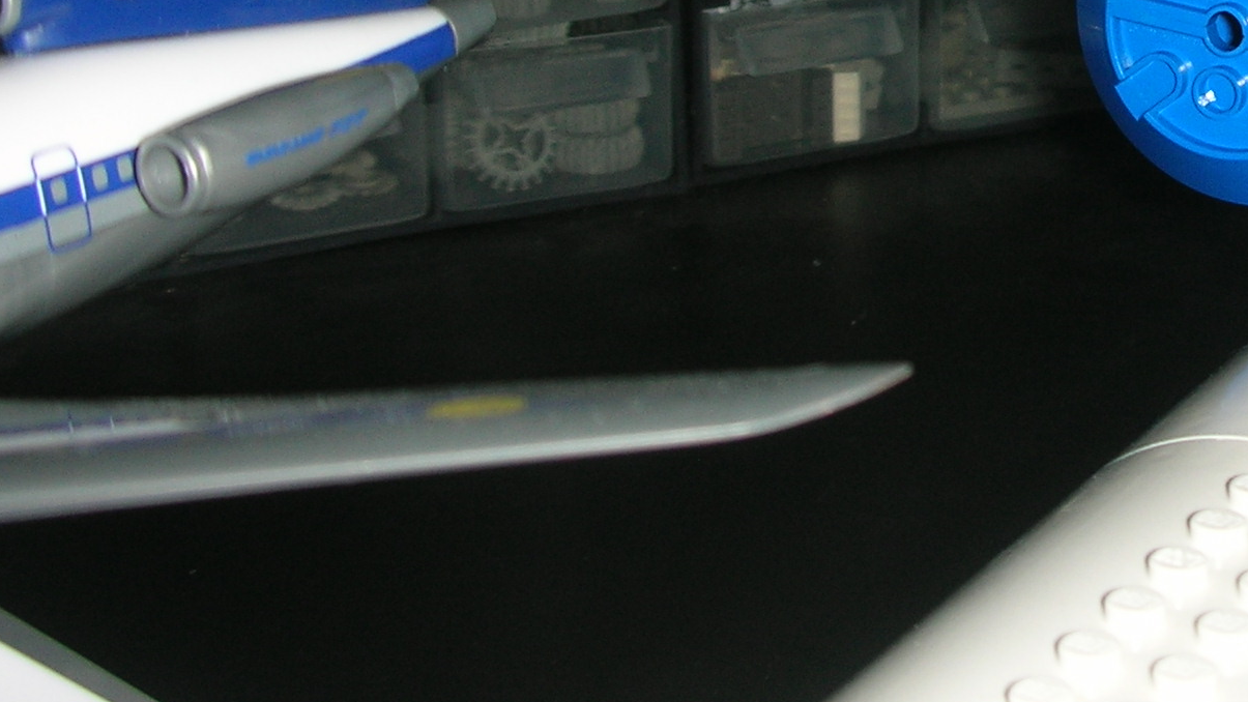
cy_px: -98
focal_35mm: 82
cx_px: 1137
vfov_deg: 14.4
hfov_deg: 25.1
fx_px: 2714
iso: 50
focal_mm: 5.8
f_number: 3
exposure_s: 1/60.1
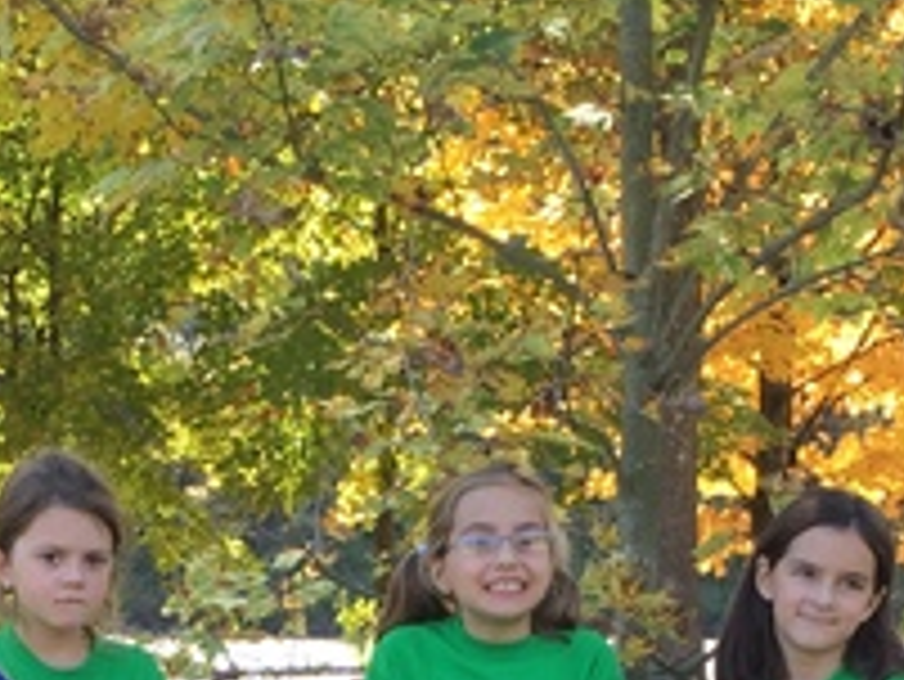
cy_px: 1076
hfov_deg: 18.8
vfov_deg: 13.3
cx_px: 292
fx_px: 2718
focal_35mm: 104
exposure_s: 1/158
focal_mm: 4.15
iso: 32
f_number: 2.2
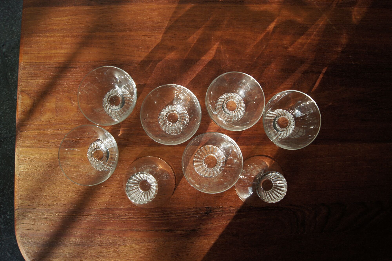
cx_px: 196
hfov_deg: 67.4
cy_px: 130
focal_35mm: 27
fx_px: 294
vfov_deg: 47.9
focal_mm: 18
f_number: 5.6
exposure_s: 1/500
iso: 400
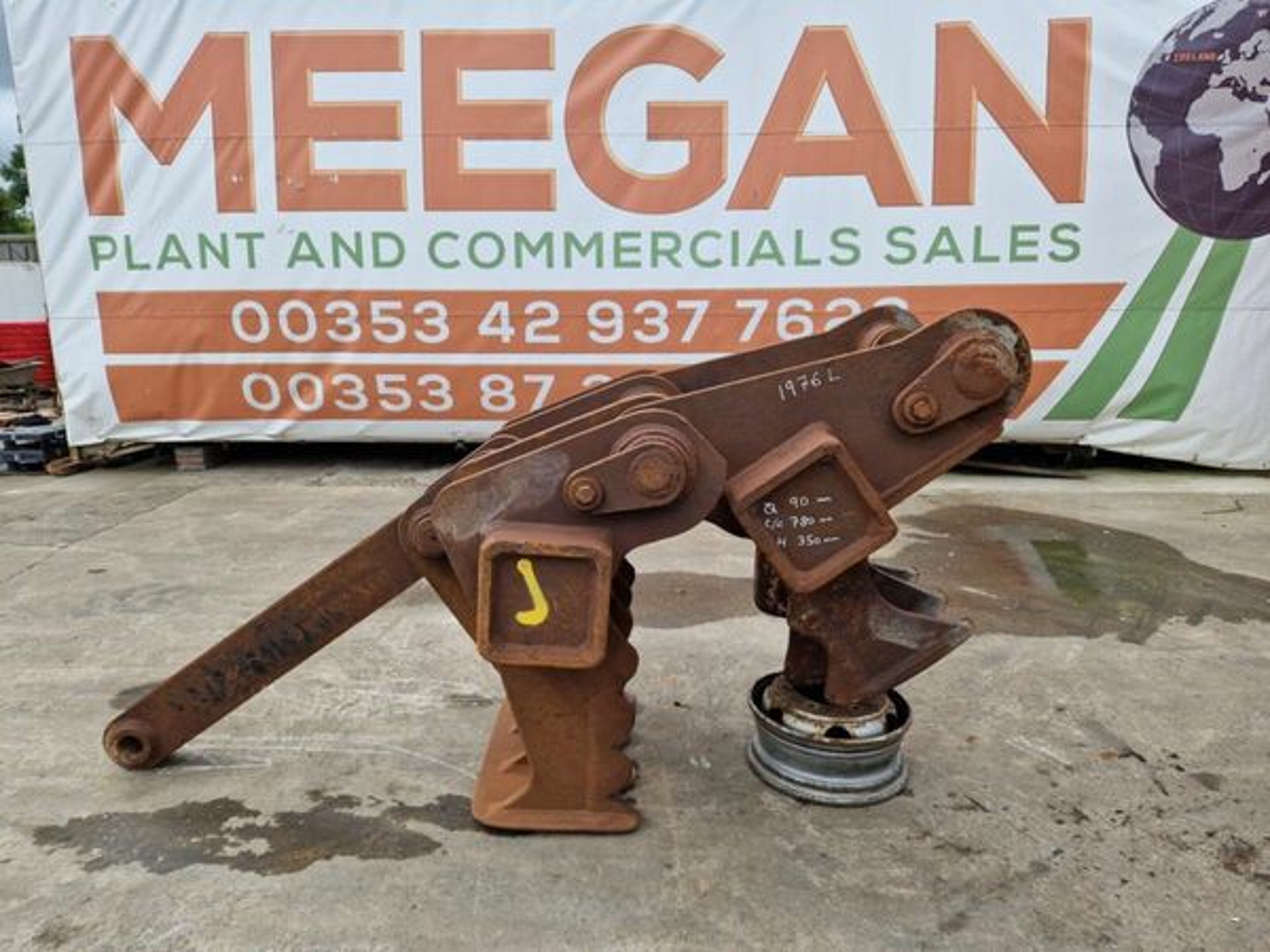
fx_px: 844
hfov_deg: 73.9
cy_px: 476
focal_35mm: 23
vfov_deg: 58.9
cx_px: 635
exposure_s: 1/998
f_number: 1.8
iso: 50
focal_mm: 5.4
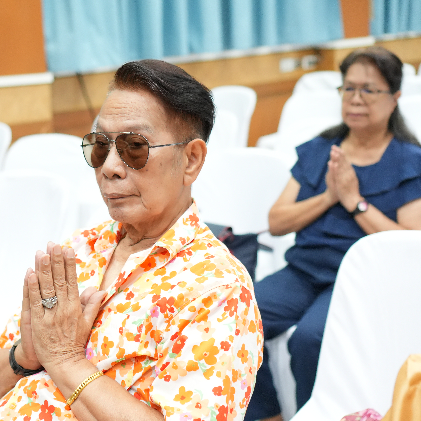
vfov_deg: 25.5
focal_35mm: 68
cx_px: 139
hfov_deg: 25.4
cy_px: 208
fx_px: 931
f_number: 2.2
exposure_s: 1/160
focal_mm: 35
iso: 2000
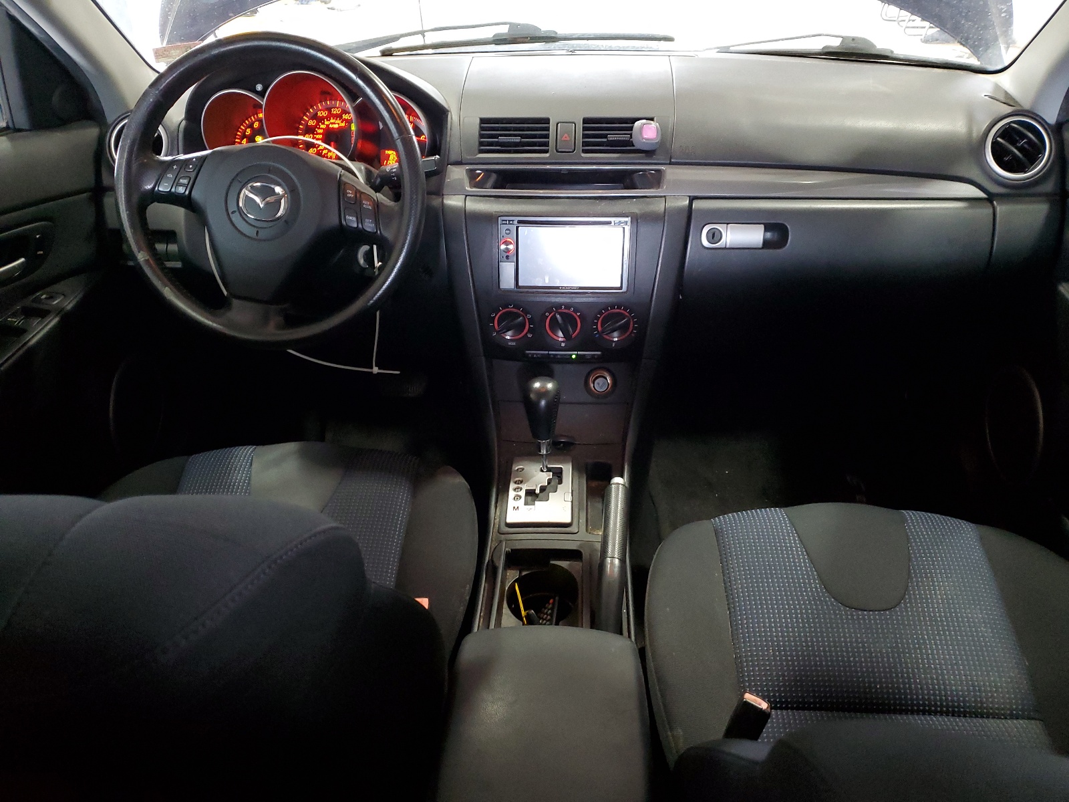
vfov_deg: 53.1
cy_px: 401
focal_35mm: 26
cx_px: 534
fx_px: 803
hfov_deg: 67.3
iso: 294
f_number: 1.5
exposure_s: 1/30
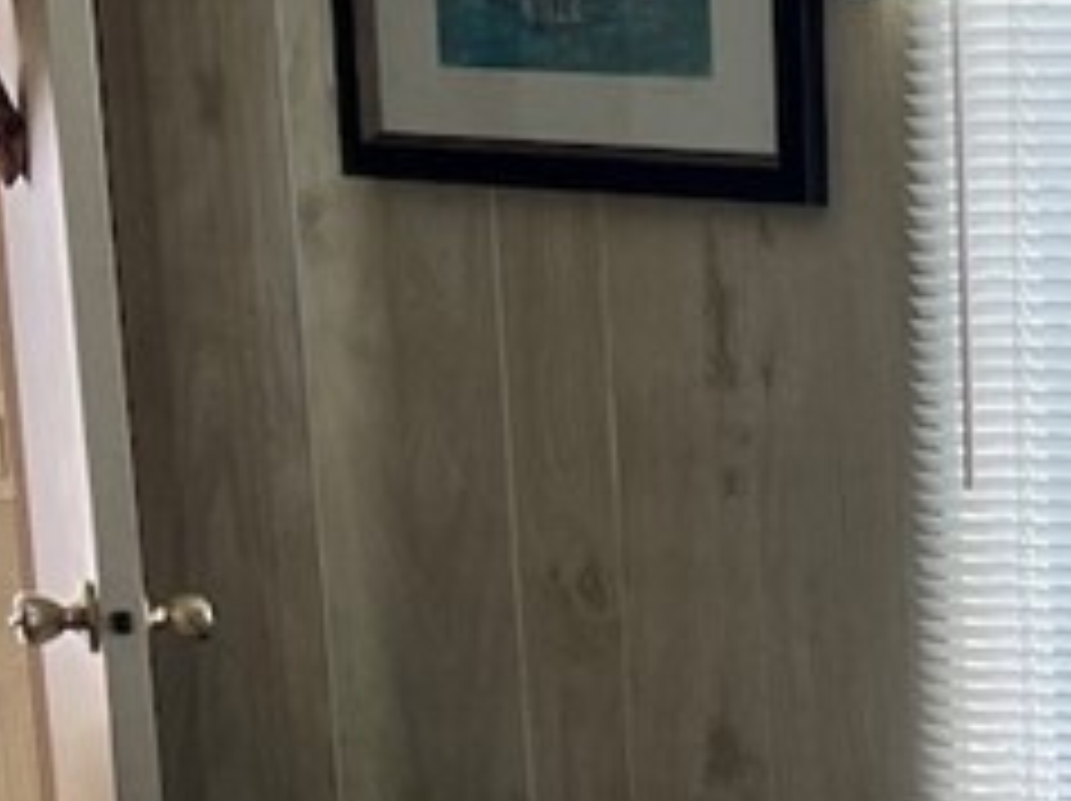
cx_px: 2020
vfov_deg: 12.8
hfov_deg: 14.9
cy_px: 1035
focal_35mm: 112
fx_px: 3462
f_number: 1.6
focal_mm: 5.1
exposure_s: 1/161
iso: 64
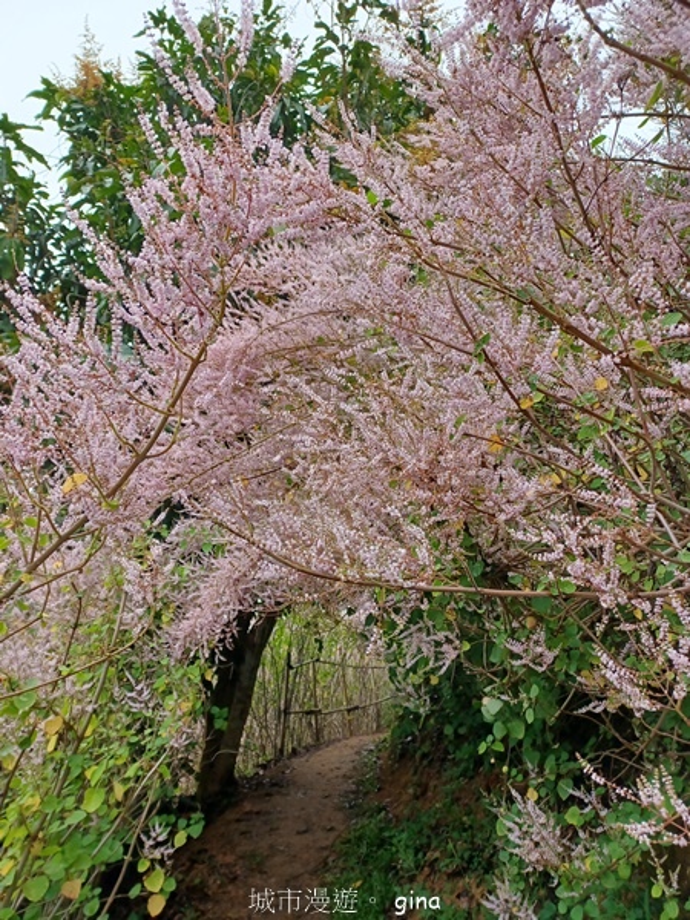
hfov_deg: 54.9
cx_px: 345
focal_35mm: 25
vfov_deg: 69.4
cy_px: 460
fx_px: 664
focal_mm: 4.6
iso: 32
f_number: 1.8
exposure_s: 1/60
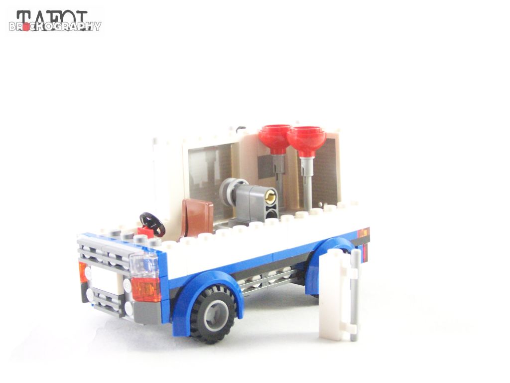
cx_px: 255
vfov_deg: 24.8
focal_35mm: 59
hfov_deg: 32.7
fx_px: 869
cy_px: 192
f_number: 3.1
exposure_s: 1/60
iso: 400
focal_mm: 9.8
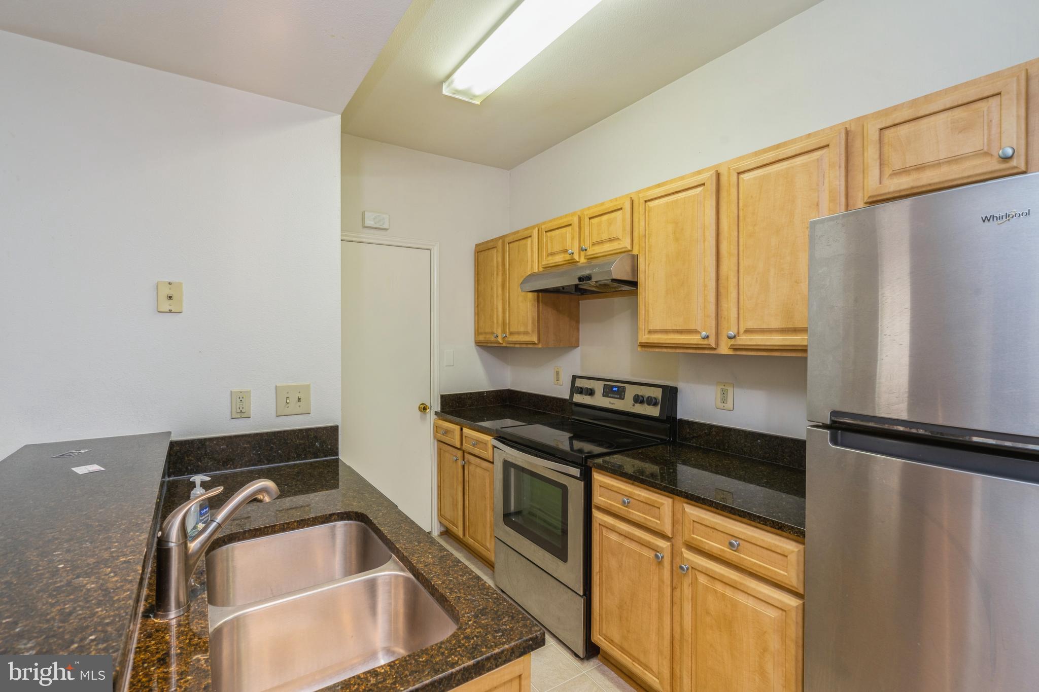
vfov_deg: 73.7
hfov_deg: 96.7
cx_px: 520
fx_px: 462
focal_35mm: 16
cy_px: 346
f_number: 9
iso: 125
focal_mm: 16
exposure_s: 1/1.67
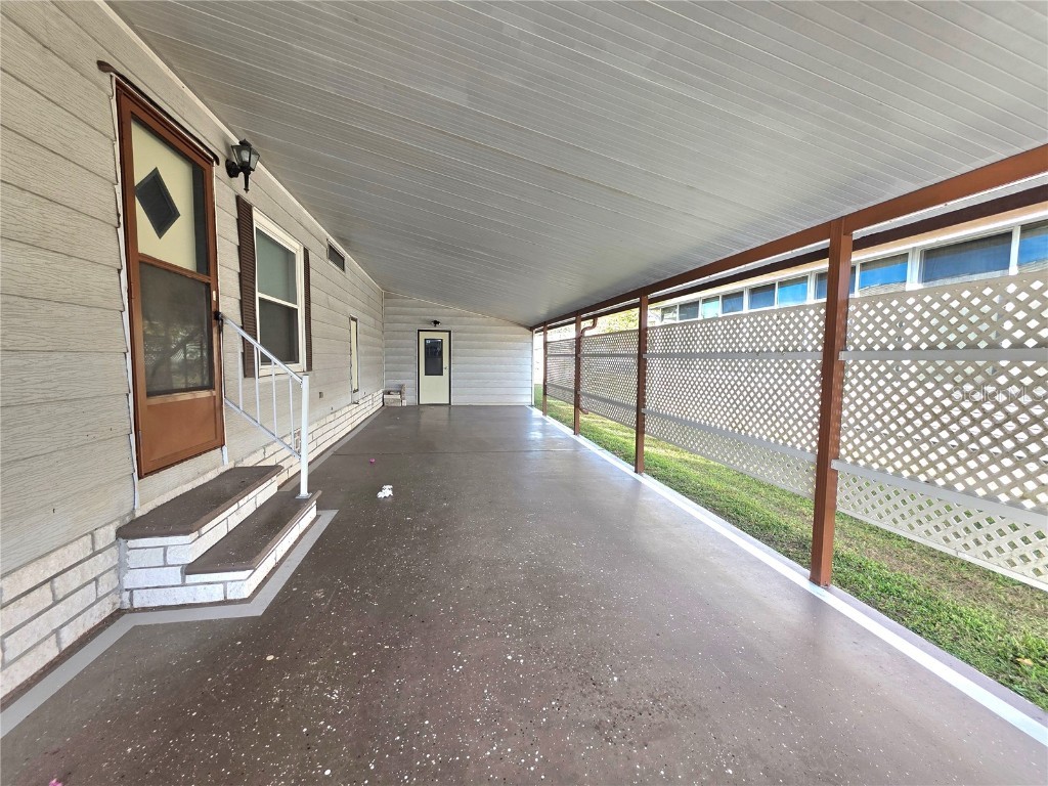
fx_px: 394
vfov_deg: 89.9
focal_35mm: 13
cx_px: 524
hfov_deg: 106.2
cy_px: 393
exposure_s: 1/312
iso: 40
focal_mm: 2.2
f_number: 1.9
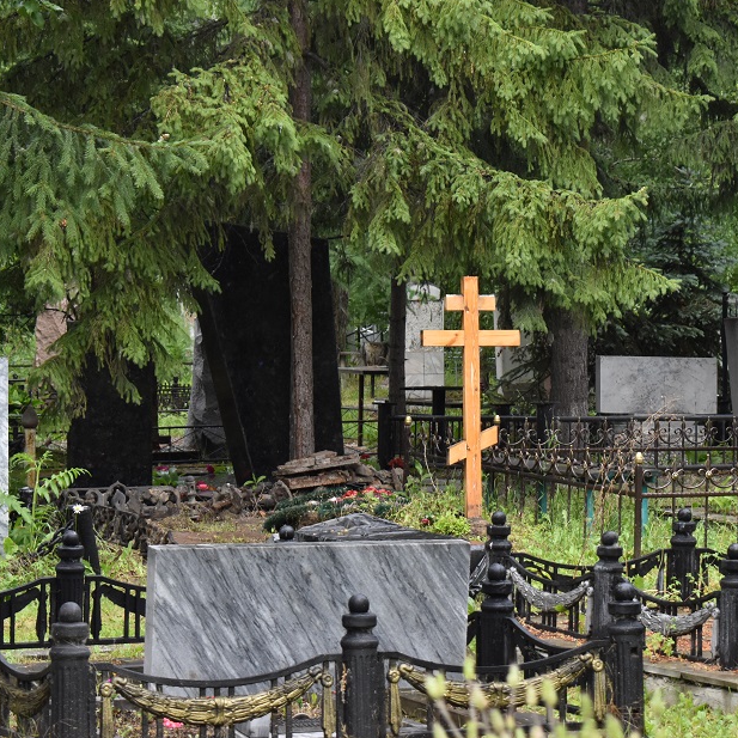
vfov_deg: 15.3
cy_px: 346
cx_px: 413
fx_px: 2742
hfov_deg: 15.3
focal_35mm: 114
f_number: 5.6
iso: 800
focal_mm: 55
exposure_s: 1/320
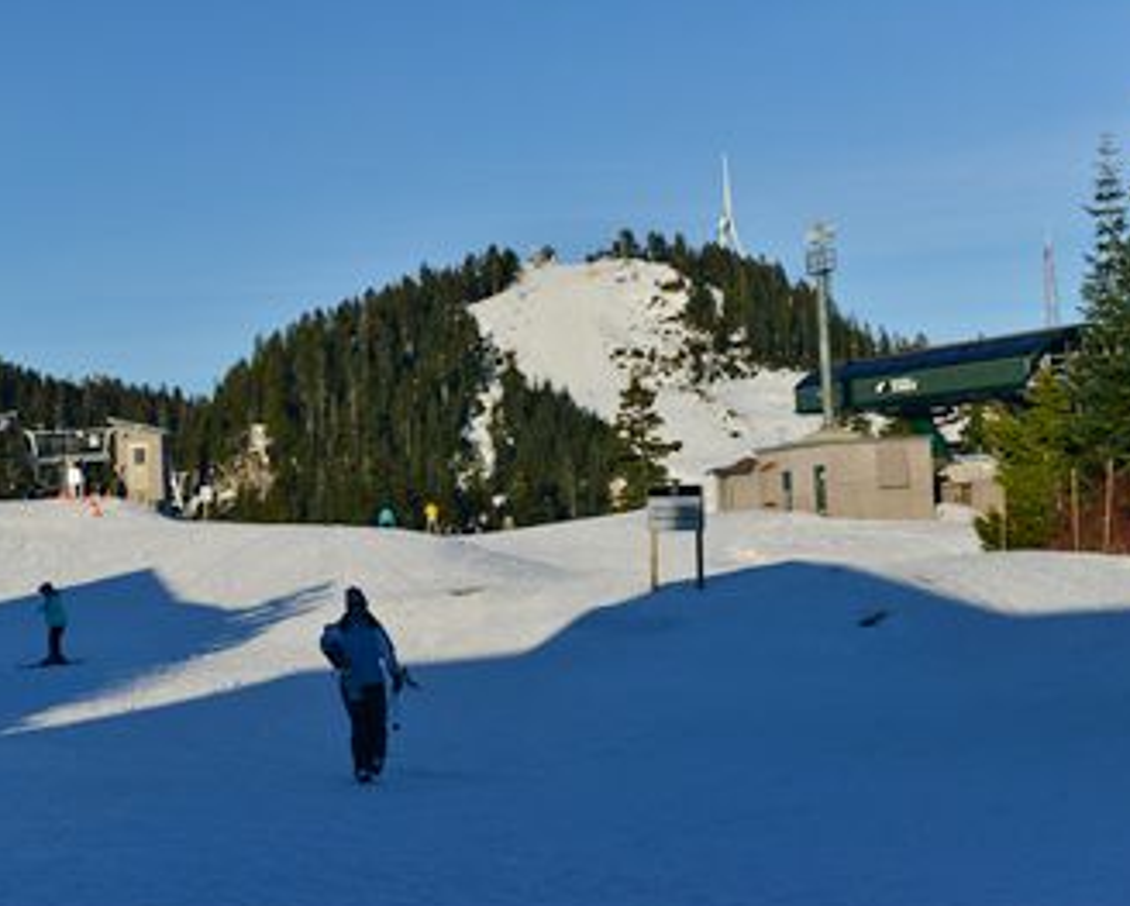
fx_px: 1808
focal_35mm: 54
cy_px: 448
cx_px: 524
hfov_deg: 34.7
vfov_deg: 28.1
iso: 640
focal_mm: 45
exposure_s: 1/5000
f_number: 5
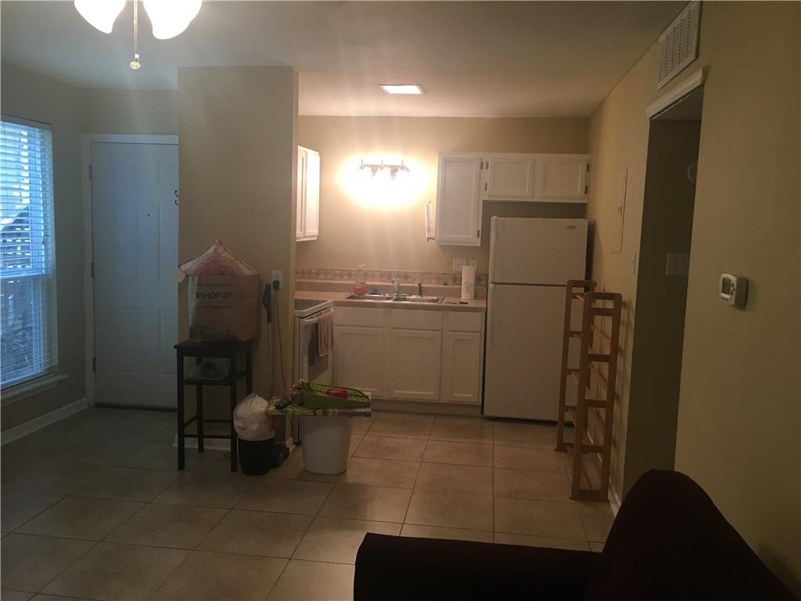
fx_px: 671
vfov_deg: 48.2
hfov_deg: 61.7
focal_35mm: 29
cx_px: 400
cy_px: 300
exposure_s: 1/30
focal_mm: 4.15
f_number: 2.2
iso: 80
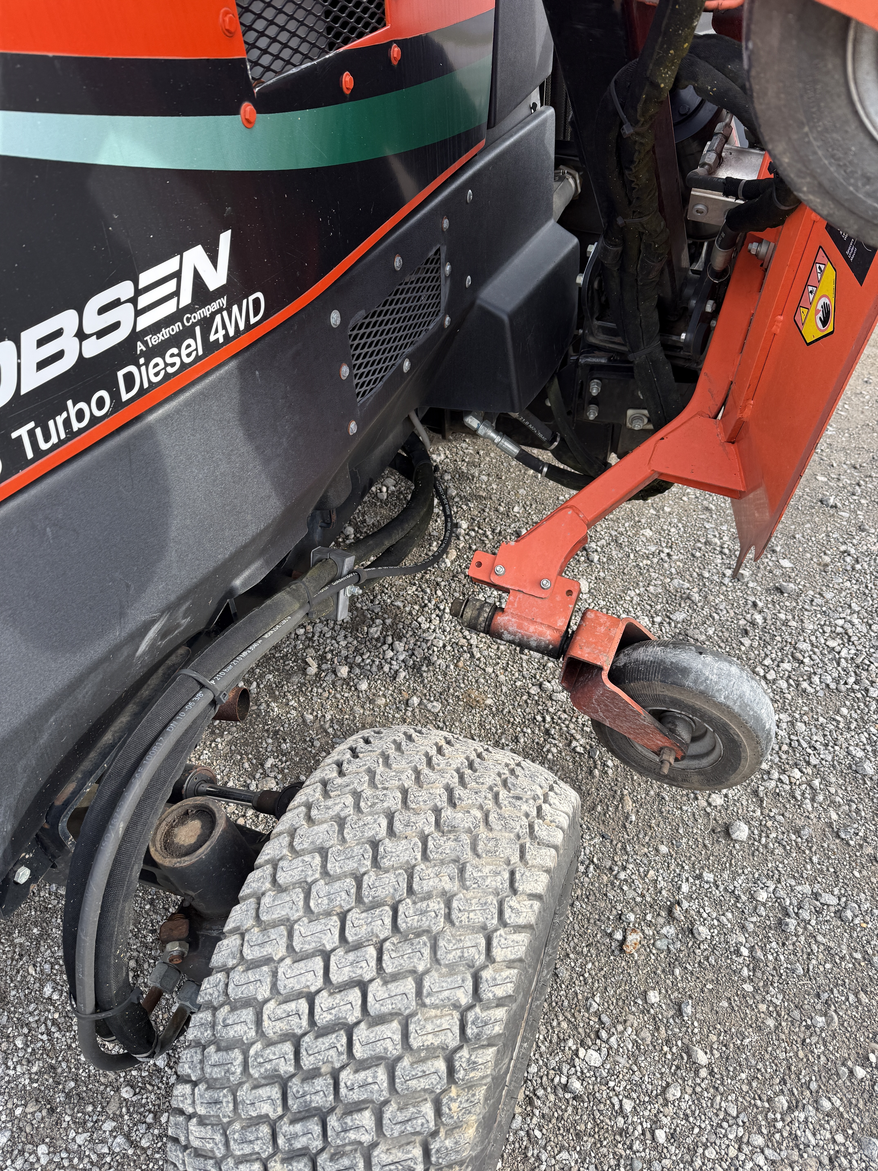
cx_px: 439
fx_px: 812
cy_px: 586
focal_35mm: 24
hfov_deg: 56.8
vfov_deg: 71.6
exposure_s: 1/617
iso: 80
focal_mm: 6.76
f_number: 1.78
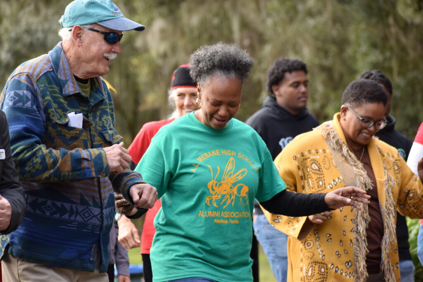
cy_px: 141
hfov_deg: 11.0
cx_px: 212
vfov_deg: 7.3
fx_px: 2203
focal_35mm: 188
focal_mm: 125
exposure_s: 1/500
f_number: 4.8
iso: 450
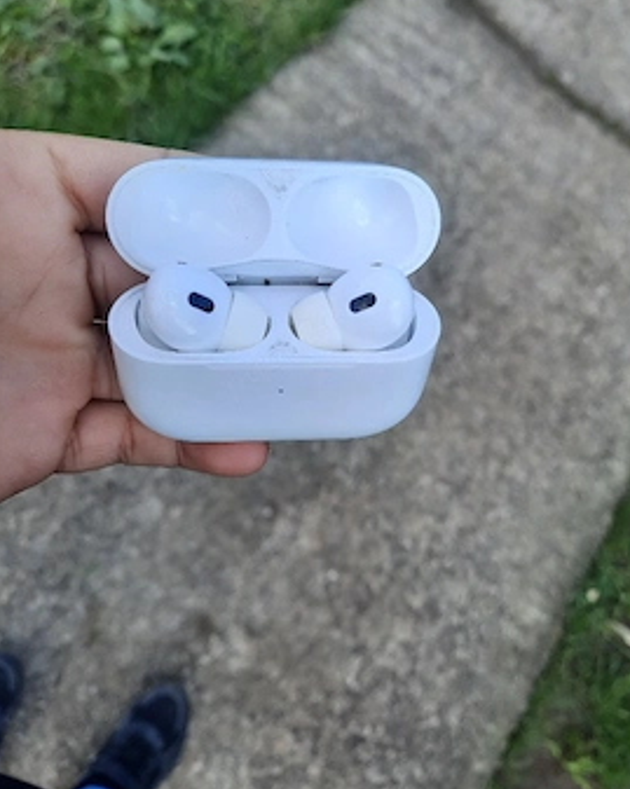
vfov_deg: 60.4
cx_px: 323
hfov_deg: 49.9
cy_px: 363
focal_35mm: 29
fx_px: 677
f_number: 2
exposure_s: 1/217
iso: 32
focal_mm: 4.6
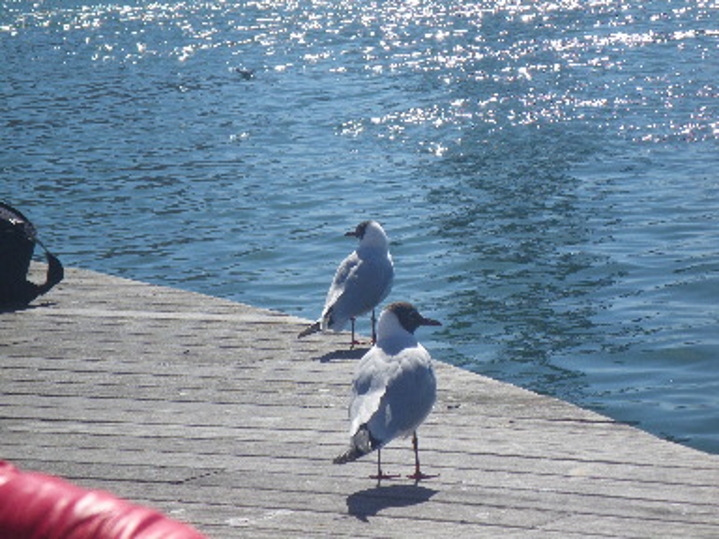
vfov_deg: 10.6
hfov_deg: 14.1
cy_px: 270
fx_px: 2908
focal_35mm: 140
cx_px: 360
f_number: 6.6
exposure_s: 1/250
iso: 50
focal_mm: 25
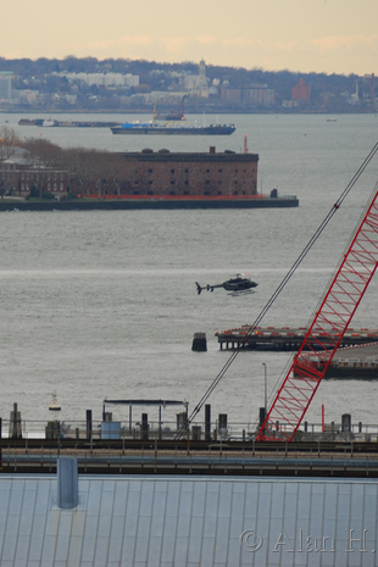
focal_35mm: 452
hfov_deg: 3.0
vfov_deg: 4.6
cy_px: 284
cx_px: 98
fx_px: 7118
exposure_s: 1/125
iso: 100
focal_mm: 200
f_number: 5.6
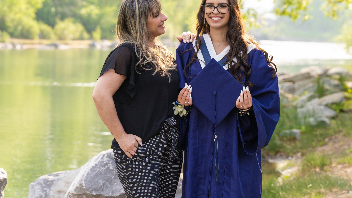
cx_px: 176
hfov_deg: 15.8
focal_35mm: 136
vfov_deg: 8.9
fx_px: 1269
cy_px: 98
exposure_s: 1/320
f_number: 6.3
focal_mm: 129
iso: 500
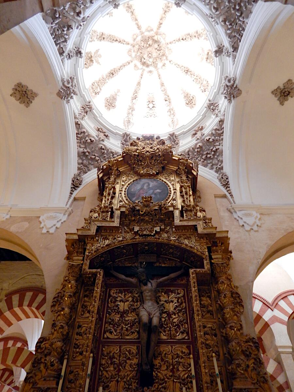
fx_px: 260
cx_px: 147
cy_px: 196
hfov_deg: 58.9
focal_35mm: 23
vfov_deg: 73.9
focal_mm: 4
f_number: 3
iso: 400
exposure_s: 1/25
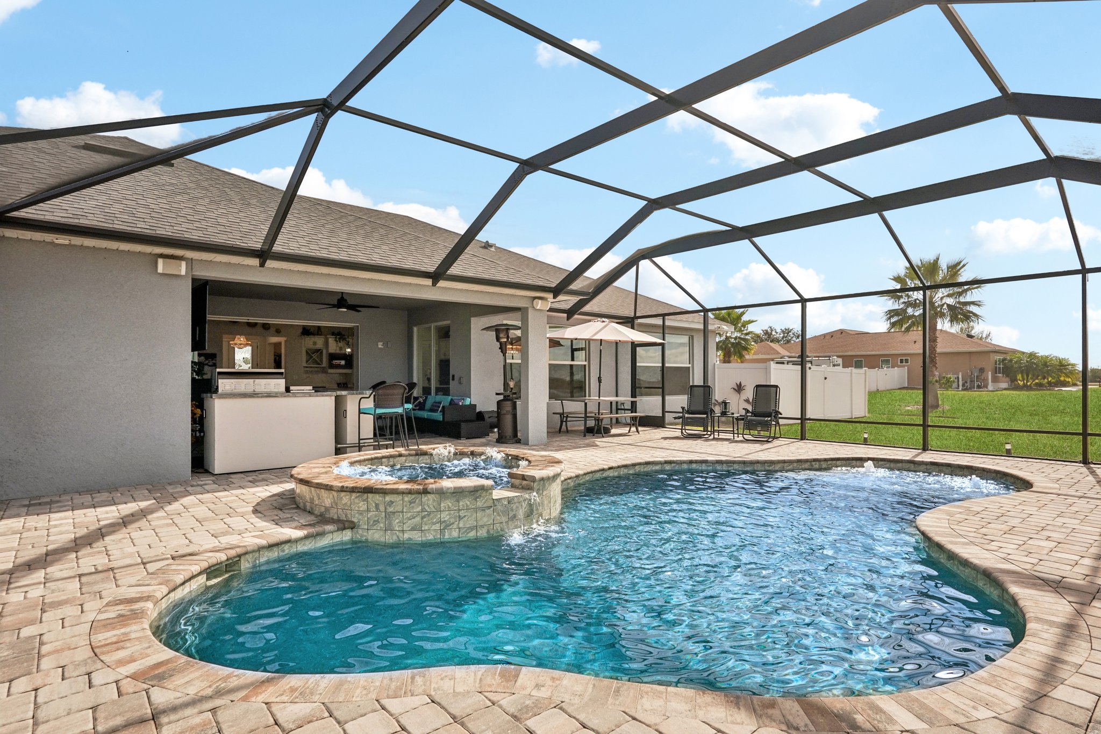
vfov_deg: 64.5
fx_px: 581
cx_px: 550
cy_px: 367
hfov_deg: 86.9
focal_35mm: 19
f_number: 8
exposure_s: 1/640
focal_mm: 19
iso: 400
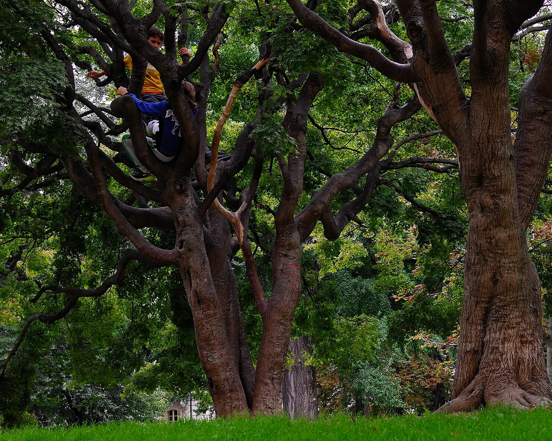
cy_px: 227
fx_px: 1242
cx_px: 369
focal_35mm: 76
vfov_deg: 20.2
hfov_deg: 24.9
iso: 400
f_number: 5.1
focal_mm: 33.3
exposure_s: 1/200
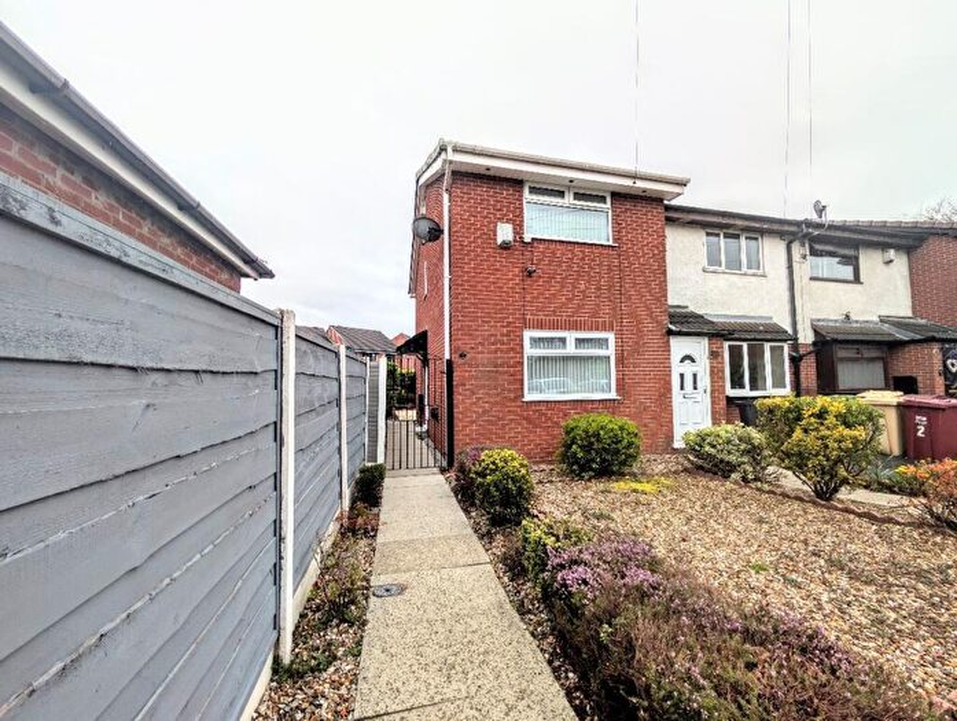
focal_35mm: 12
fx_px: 332
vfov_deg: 94.7
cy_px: 360
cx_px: 478
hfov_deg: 110.4
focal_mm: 2.02
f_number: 1.7
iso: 53
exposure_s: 1/471
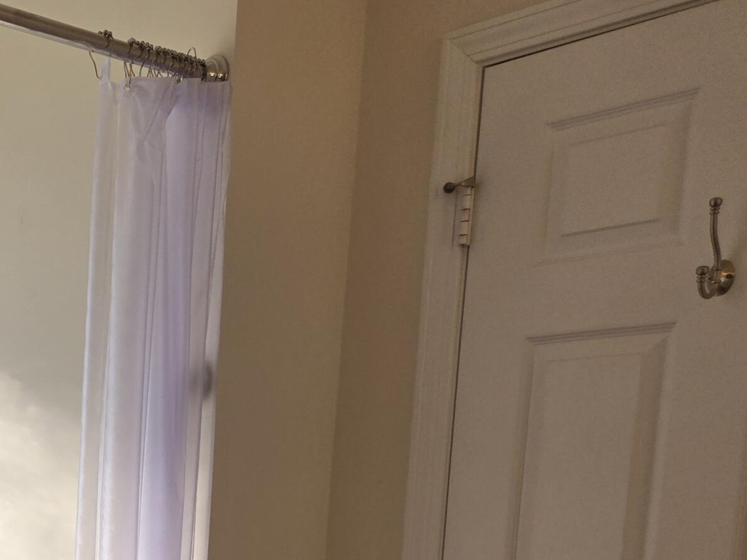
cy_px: 699
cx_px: -138
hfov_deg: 29.0
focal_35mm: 58
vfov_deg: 22.8
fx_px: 1251
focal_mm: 5.4
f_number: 1.8
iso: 25
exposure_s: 1/472
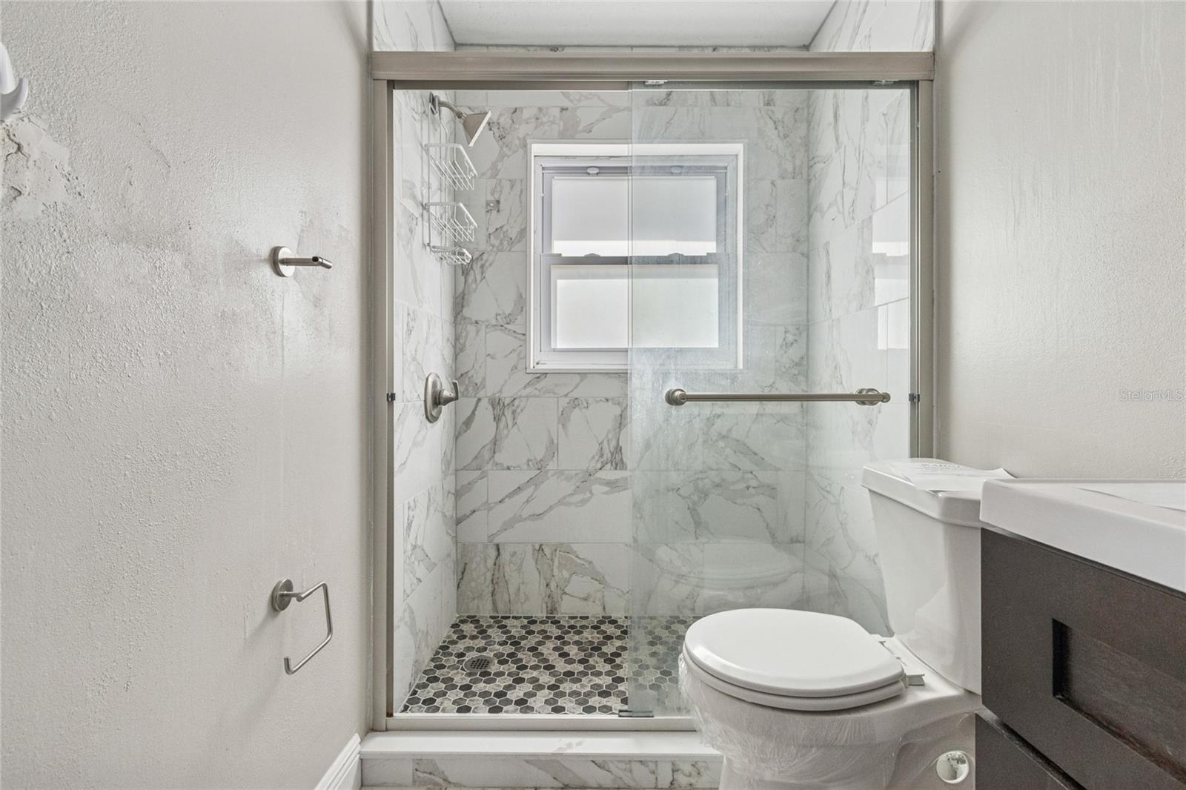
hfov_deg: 100.4
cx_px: 593
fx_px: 494
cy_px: 395
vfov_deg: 77.3
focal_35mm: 15
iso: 640
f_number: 7.1
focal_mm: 10
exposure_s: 1/2500
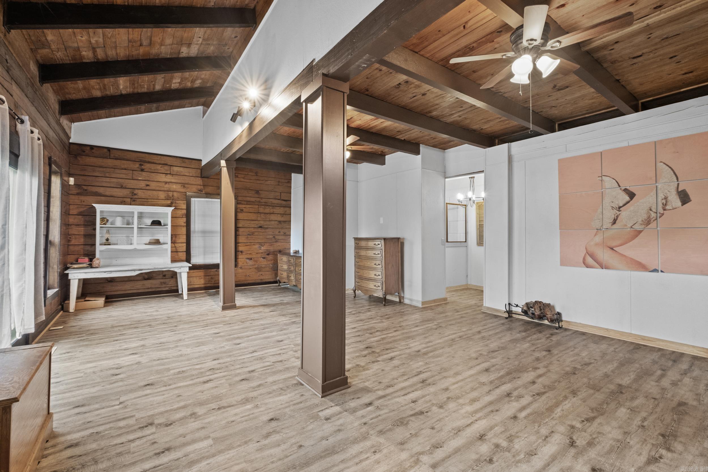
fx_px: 295
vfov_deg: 77.3
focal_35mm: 15
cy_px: 236
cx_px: 354
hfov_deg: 100.4
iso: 800
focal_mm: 10
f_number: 8
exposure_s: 1.3
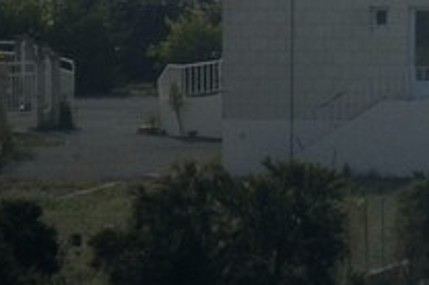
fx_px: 27449
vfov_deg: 0.6
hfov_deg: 0.9
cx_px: 1588
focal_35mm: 2307
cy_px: -591
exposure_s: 1/320
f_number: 11
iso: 100
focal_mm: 200
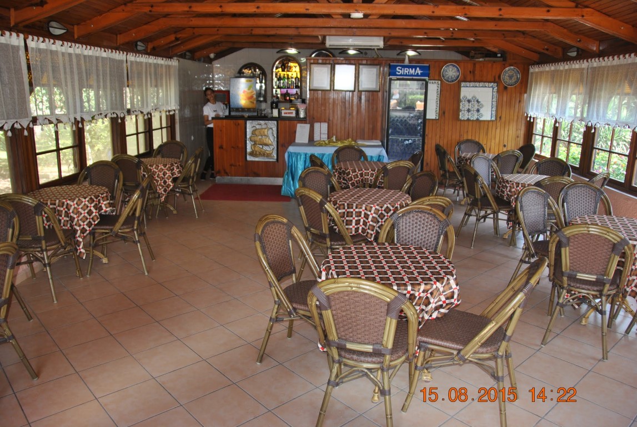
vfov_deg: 48.1
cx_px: 318
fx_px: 478
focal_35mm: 27
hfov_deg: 67.3
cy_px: 214
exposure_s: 1/60
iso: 200
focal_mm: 18
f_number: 3.5
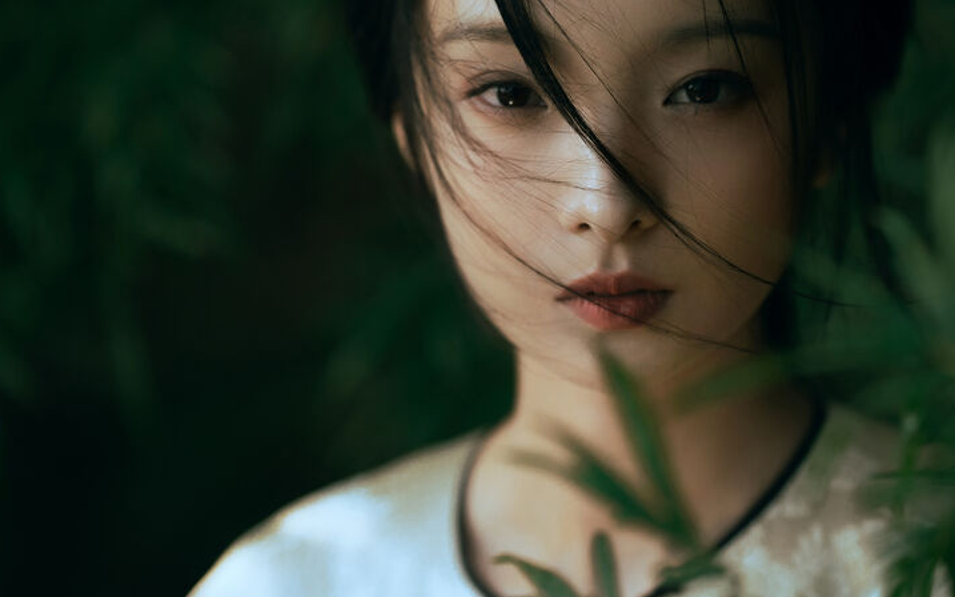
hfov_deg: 14.4
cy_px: 201
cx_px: 610
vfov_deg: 9.0
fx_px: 3774
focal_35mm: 145
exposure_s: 1/800
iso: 200
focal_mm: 85
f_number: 1.8
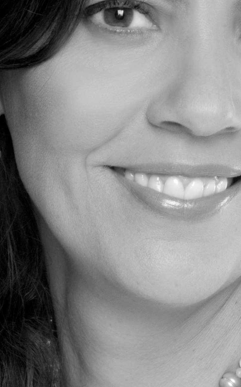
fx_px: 2765
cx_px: 147
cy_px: 262
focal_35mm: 263
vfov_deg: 8.0
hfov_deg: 5.0
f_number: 25
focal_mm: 70
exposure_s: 1/60
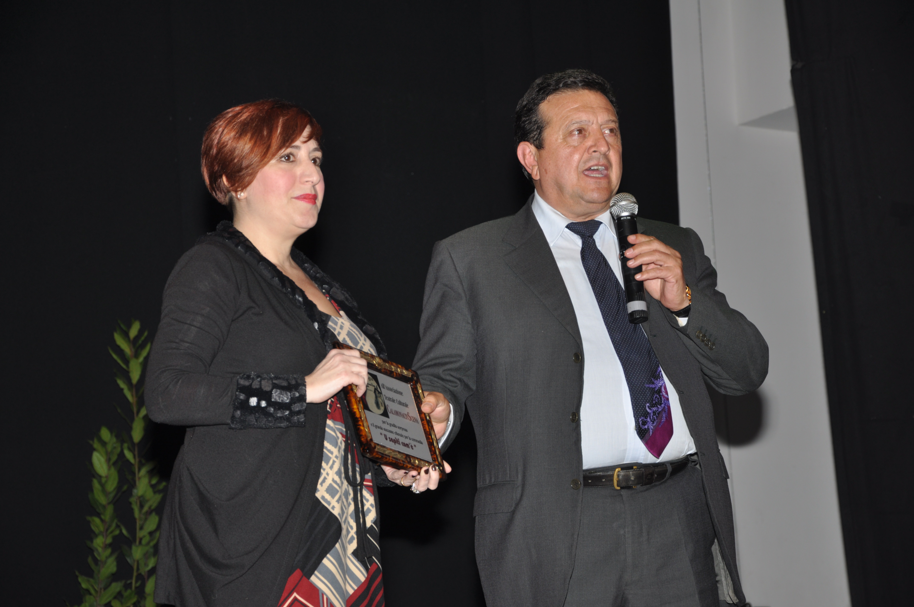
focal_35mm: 120
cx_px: 457
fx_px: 3043
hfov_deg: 17.1
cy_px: 304
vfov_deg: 11.4
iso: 200
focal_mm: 80
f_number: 7.1
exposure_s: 1/160
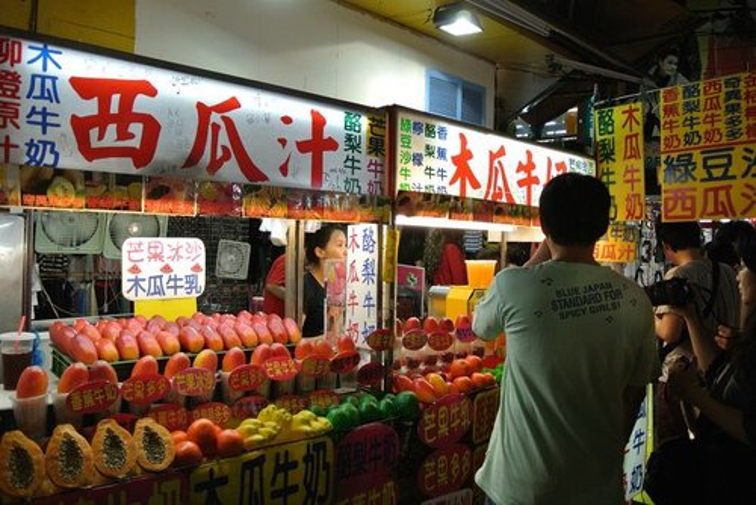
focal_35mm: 27
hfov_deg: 67.4
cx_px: 378
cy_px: 252
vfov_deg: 48.0
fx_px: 567
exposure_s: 1/125
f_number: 3.5
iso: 280
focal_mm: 10
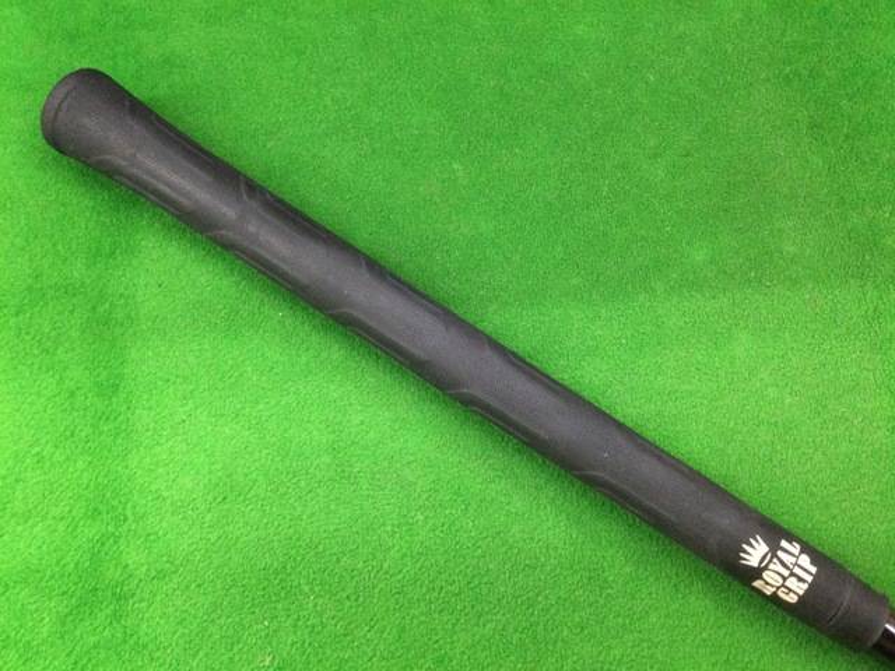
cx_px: 448
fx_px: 802
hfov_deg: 58.4
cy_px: 336
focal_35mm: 31
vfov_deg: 45.4
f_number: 2.4
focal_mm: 3.3
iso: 200
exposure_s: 1/30
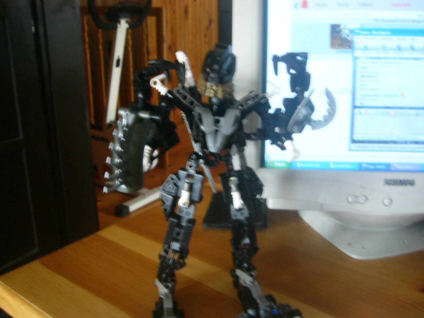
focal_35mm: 36
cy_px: 157
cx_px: 214
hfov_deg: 51.4
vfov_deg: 39.7
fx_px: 441
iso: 200
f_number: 2.8
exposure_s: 1/8
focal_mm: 5.8
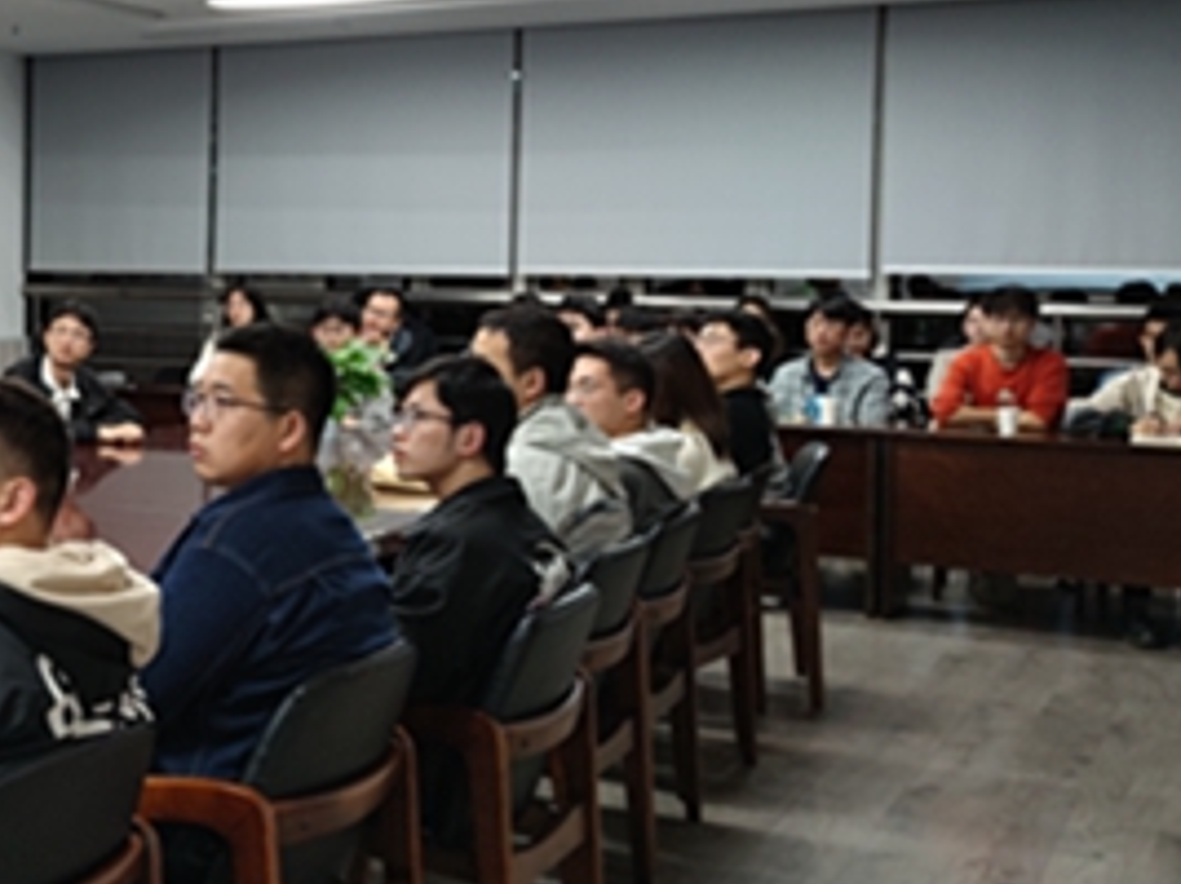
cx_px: -62
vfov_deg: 26.8
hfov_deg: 32.1
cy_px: 278
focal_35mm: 54
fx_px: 1841
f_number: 1.69
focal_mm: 6.72
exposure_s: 1/66
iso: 361
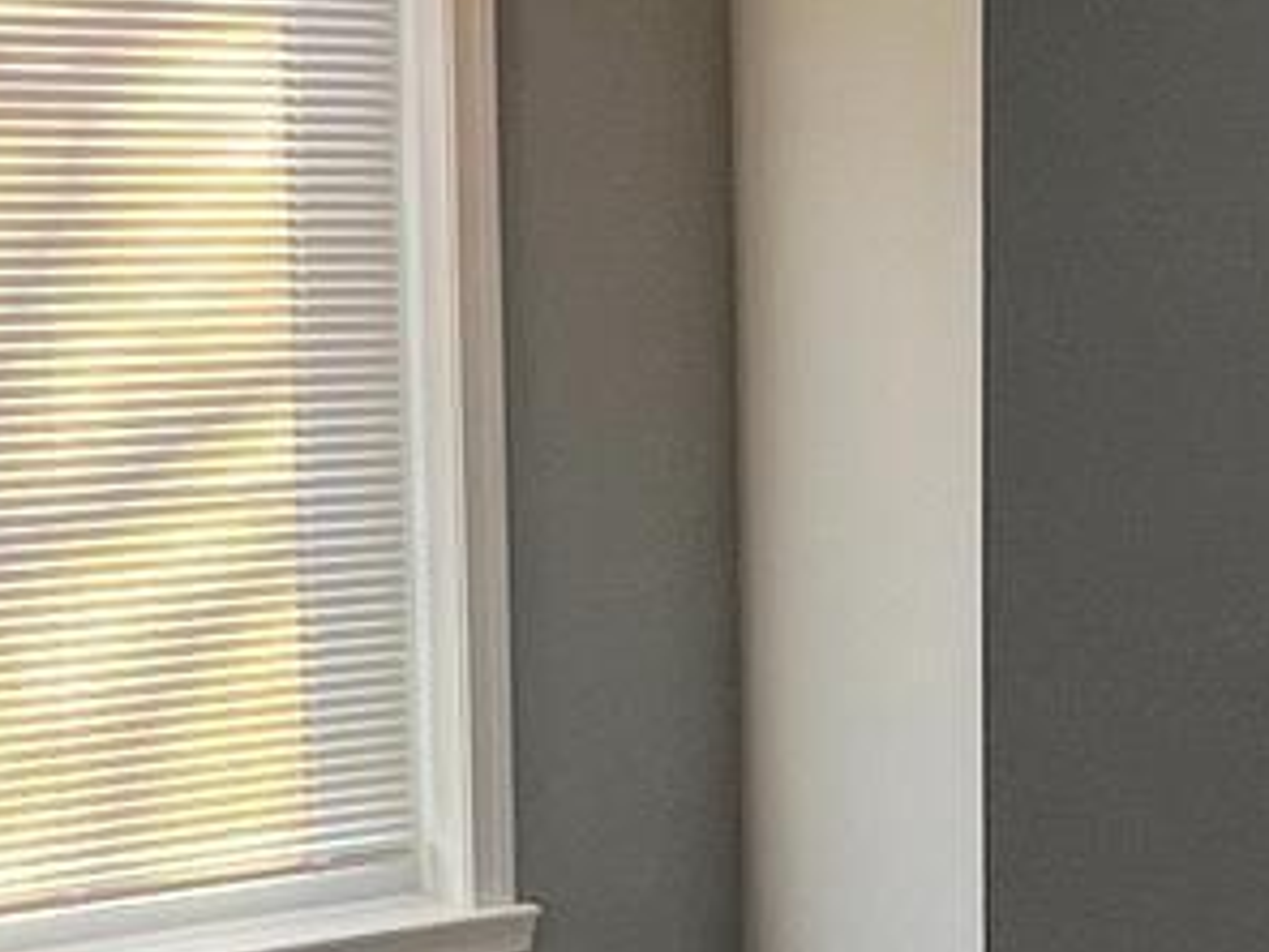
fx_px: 3299
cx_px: 1736
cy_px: 545
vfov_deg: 16.4
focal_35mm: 90
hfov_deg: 19.7
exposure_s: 1/120
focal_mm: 1.57
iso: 80
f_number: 1.8
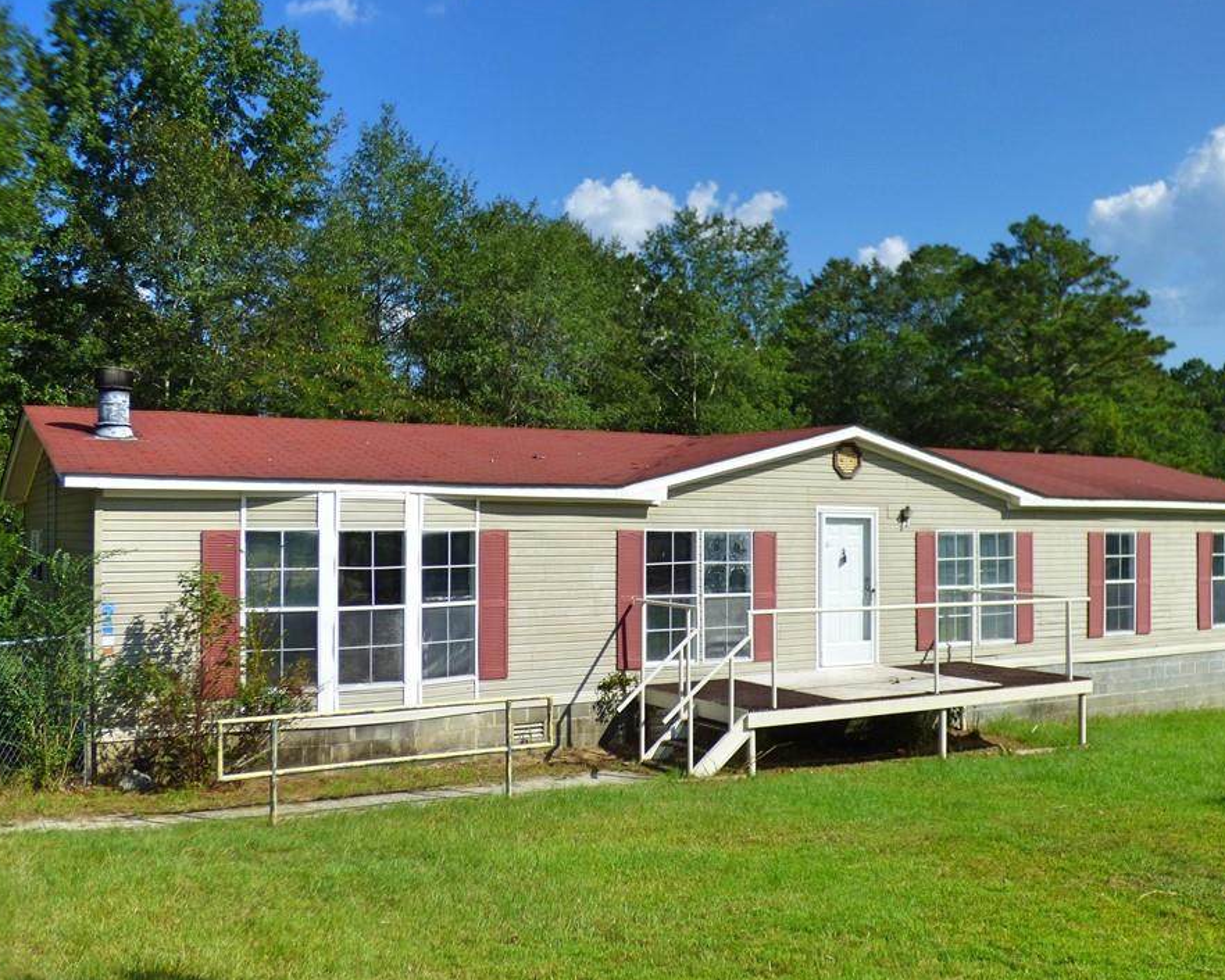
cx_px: 689
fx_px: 1233
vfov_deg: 43.4
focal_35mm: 34
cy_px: 496
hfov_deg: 52.7
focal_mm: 5.29
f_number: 3.3
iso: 100
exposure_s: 1/2000
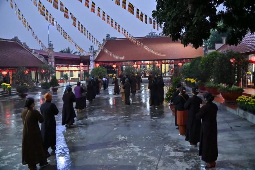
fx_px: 212
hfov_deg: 62.0
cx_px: 128
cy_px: 85
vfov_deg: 43.5
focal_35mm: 30
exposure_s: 1/200
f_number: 4
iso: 12800
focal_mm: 30
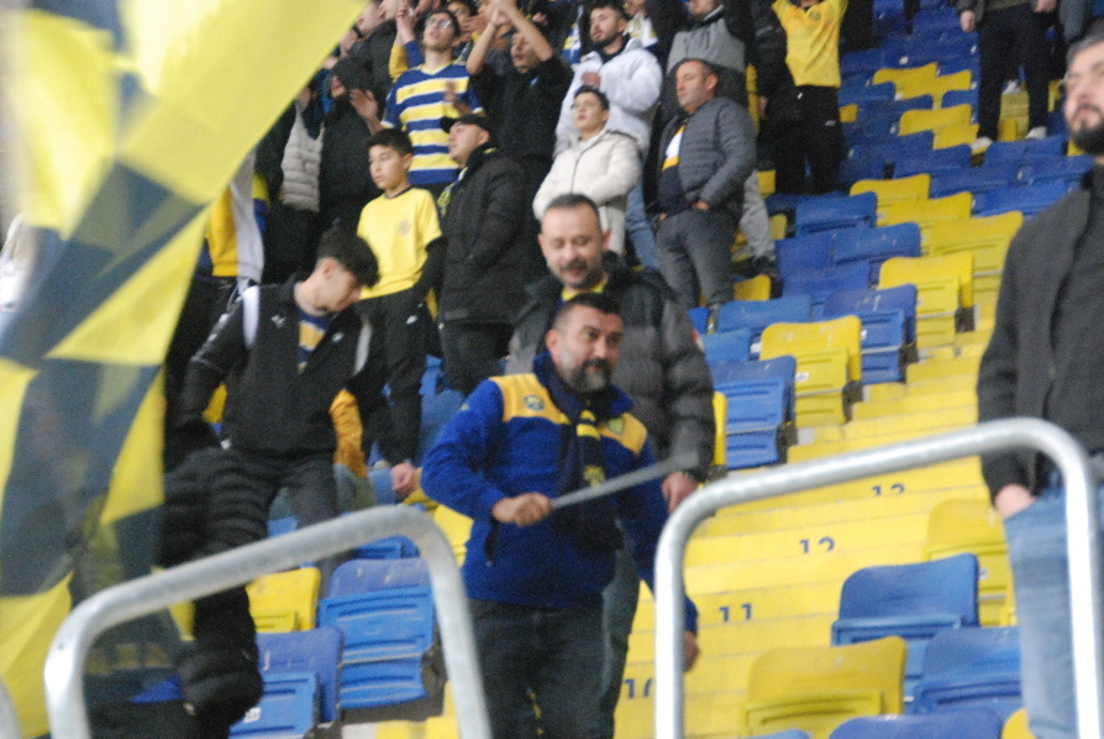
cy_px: 382
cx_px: 551
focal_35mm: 127
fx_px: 3899
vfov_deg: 10.8
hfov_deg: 16.1
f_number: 5.3
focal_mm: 80
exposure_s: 1/30
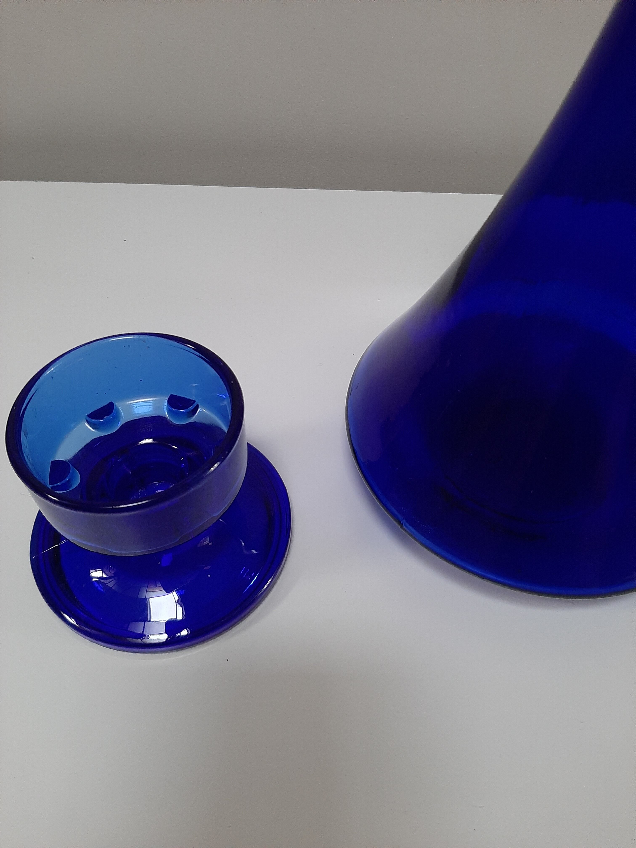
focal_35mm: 26
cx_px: 318
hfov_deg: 53.1
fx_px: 637
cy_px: 424
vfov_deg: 67.3
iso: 200
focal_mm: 3.93
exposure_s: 1/50
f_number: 1.7
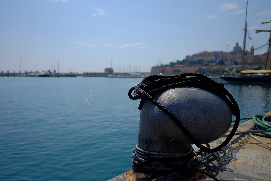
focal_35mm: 27
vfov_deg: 47.9
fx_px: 203
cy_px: 90
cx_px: 136
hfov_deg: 67.4
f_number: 2
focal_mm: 18
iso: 400
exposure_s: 1/25000
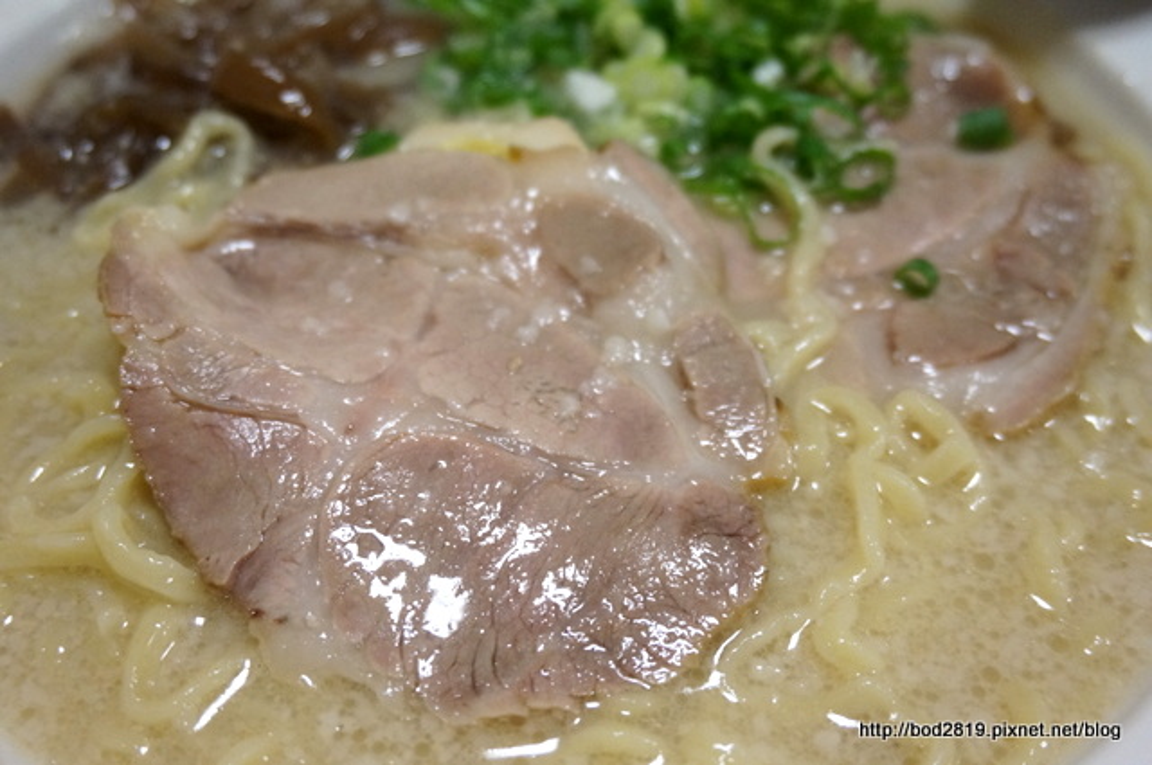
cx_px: 576
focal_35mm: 39
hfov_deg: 49.6
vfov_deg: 34.1
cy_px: 382
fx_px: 1246
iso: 2500
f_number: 4.5
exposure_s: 1/60
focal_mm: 26
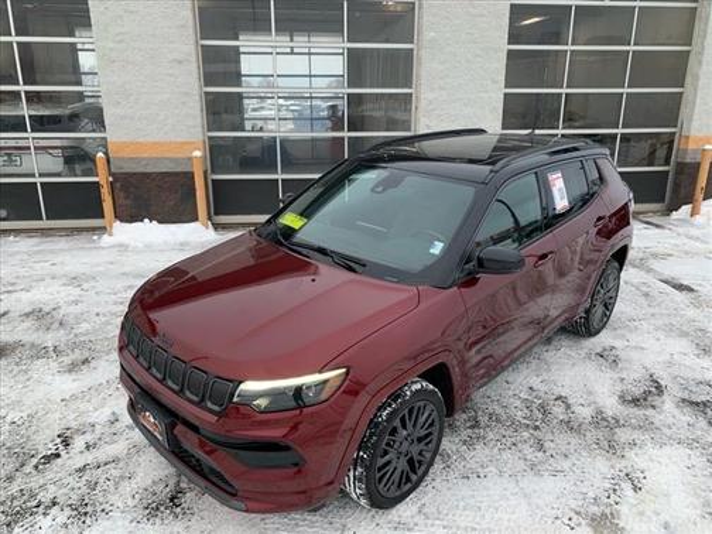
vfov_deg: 53.1
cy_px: 267
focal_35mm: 26
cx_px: 356
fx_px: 535
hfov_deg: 67.3
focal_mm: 4.25
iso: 25
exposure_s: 1/122
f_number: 1.8
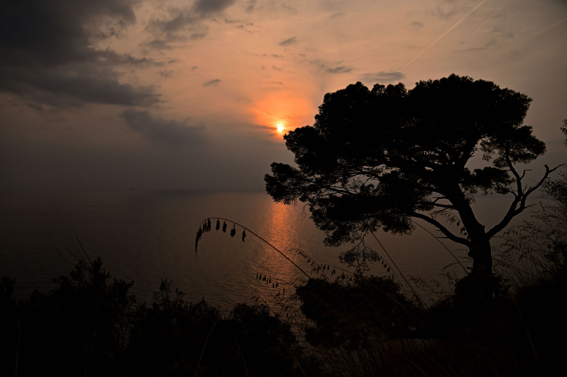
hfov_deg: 73.8
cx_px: 284
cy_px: 188
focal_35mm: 24
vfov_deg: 53.1
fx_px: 378
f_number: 4
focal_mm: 24
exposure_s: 1/6400
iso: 500
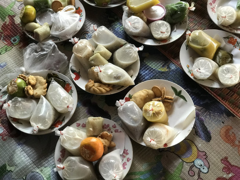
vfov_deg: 25.7
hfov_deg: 33.8
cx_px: 120
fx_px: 395
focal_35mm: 57
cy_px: 90
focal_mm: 6.6
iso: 320
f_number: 2.8
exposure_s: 1/50
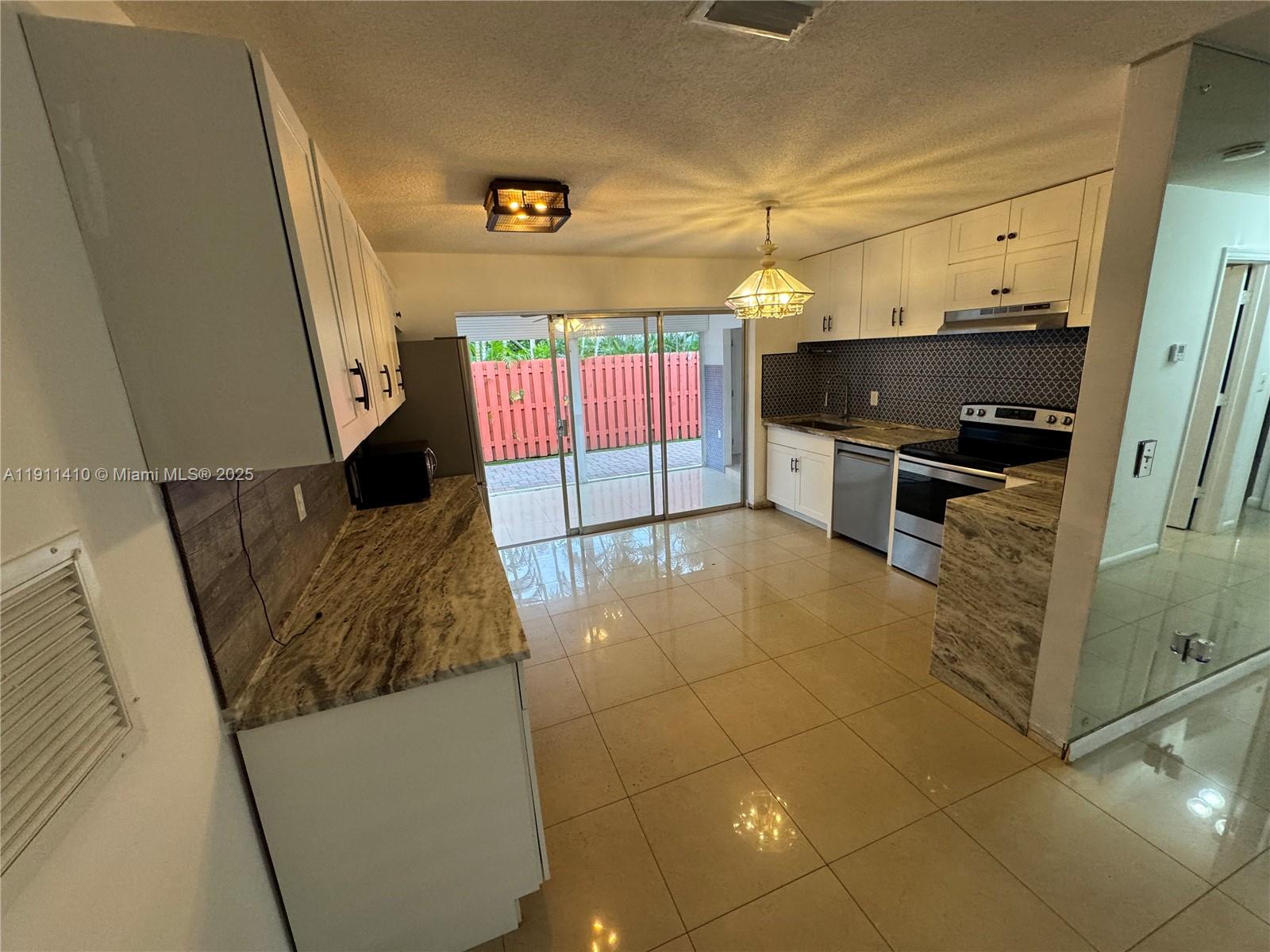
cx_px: 635
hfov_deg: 102.1
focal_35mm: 14
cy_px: 476
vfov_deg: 85.7
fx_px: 514
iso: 250
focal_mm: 2.22
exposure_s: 1/120
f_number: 2.2
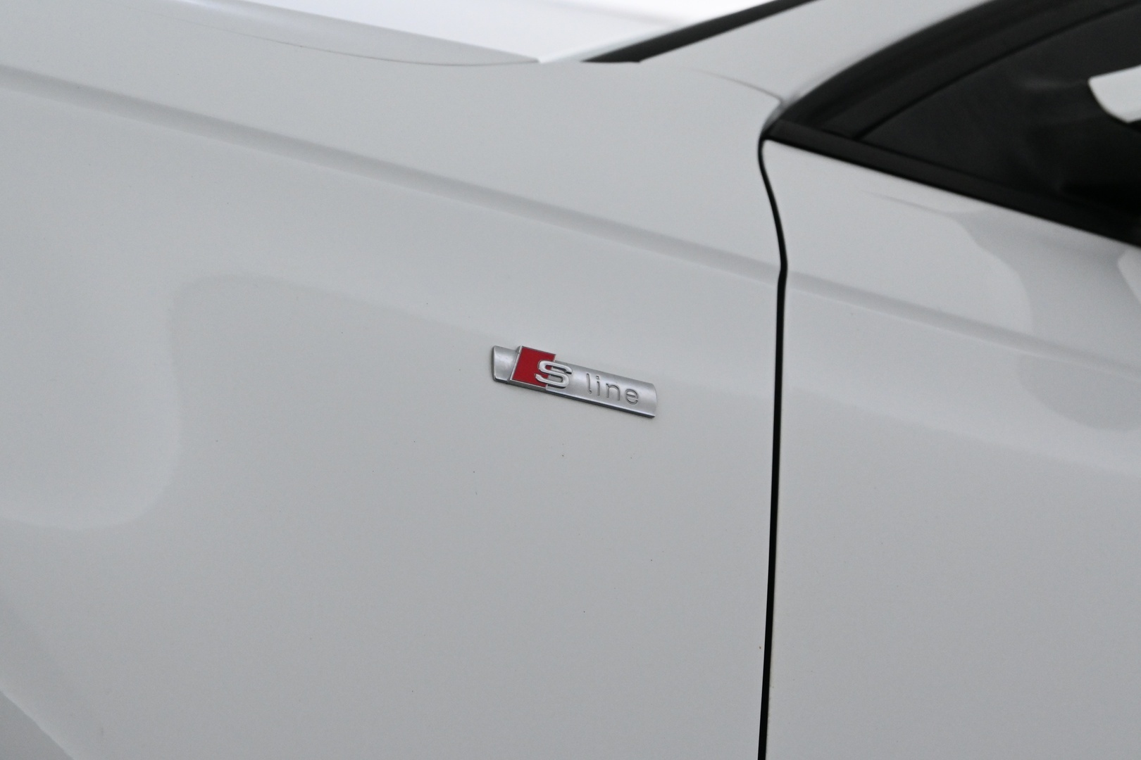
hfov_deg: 27.0
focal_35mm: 75
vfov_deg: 18.2
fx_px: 2377
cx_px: 570
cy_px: 380
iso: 2500
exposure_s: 1/80
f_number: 6.3
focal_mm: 50
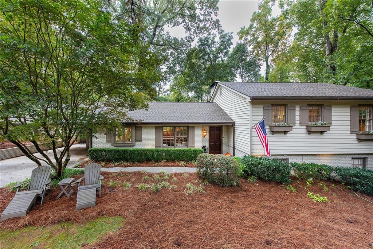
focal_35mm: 14
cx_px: 186
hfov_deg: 104.2
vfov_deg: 81.2
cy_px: 124
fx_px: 145
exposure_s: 1/80
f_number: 7.1
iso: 400
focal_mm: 14
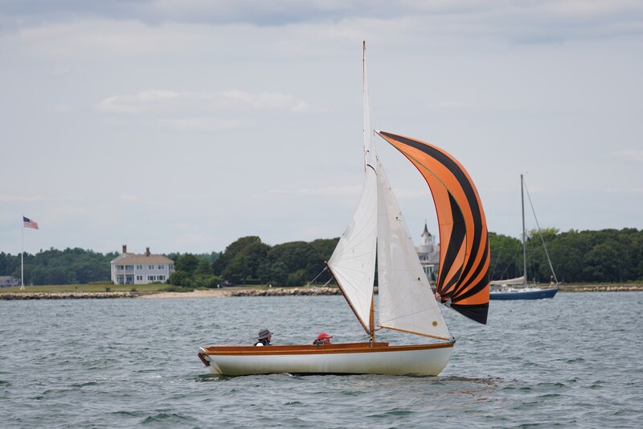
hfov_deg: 8.4
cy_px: 214
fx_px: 4366
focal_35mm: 244
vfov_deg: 5.6
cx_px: 322
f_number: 5
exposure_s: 1/1250
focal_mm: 163
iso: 160
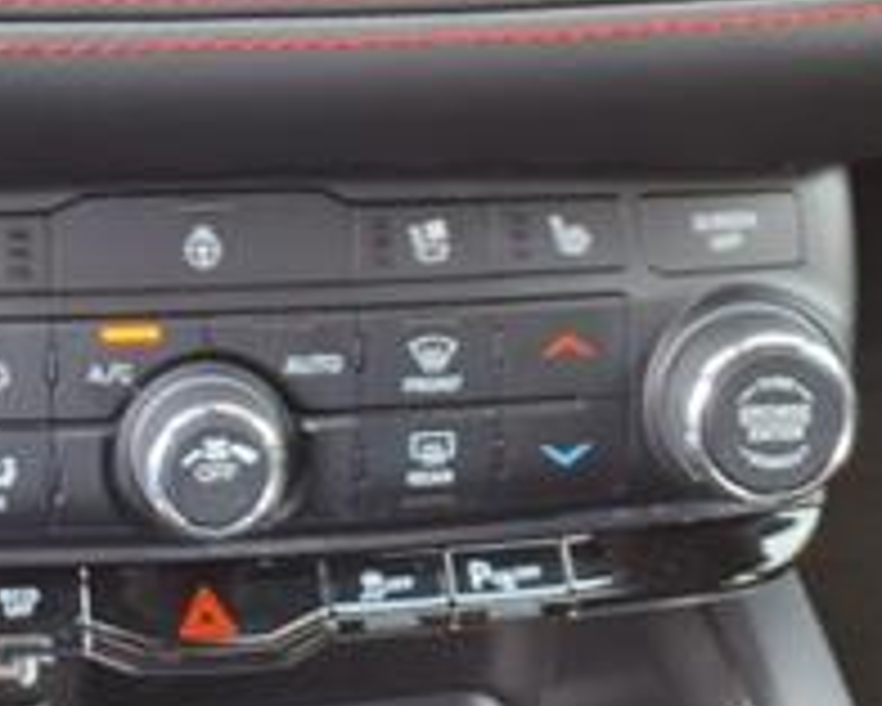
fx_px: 2246
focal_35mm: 86
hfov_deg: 21.7
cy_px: -274
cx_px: 72
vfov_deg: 16.6
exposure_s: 1/40
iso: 64
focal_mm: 3.58
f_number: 1.9
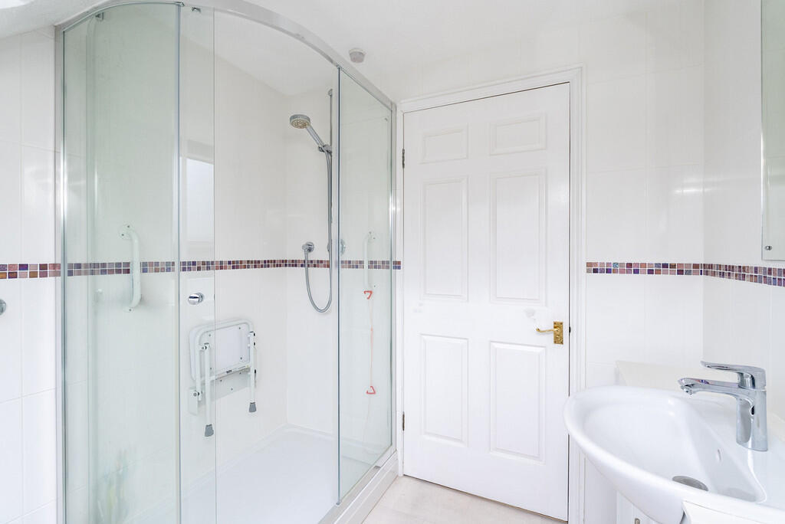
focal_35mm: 16
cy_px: 262
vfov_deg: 73.8
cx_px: 392
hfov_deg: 96.7
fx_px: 349
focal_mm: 16
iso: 1250
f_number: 7.1
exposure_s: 1/100
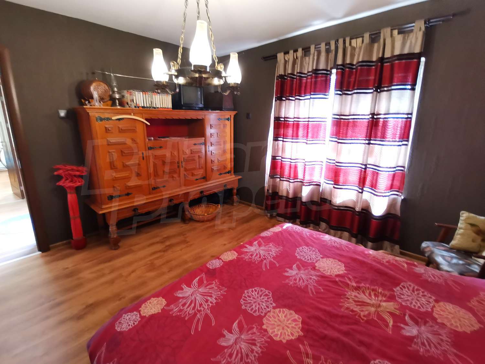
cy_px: 182
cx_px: 242
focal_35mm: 17
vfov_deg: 74.7
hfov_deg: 91.0
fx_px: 238
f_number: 2.2
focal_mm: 2.23
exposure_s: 1/25
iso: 500
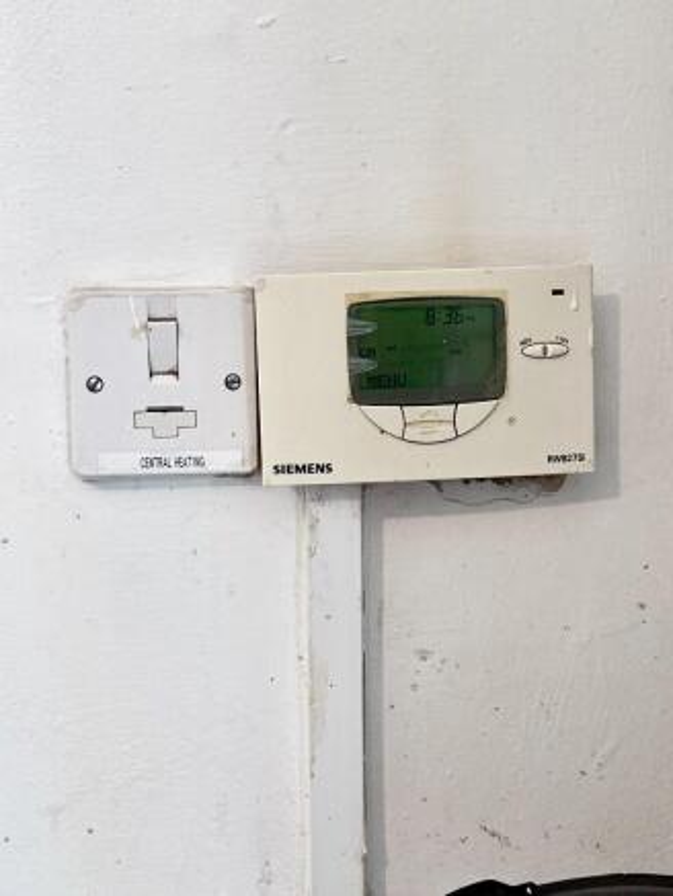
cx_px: 336
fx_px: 1244
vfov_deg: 39.6
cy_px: 448
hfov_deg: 30.3
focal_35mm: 48
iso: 160
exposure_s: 1/50
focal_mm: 6.86
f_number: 1.78
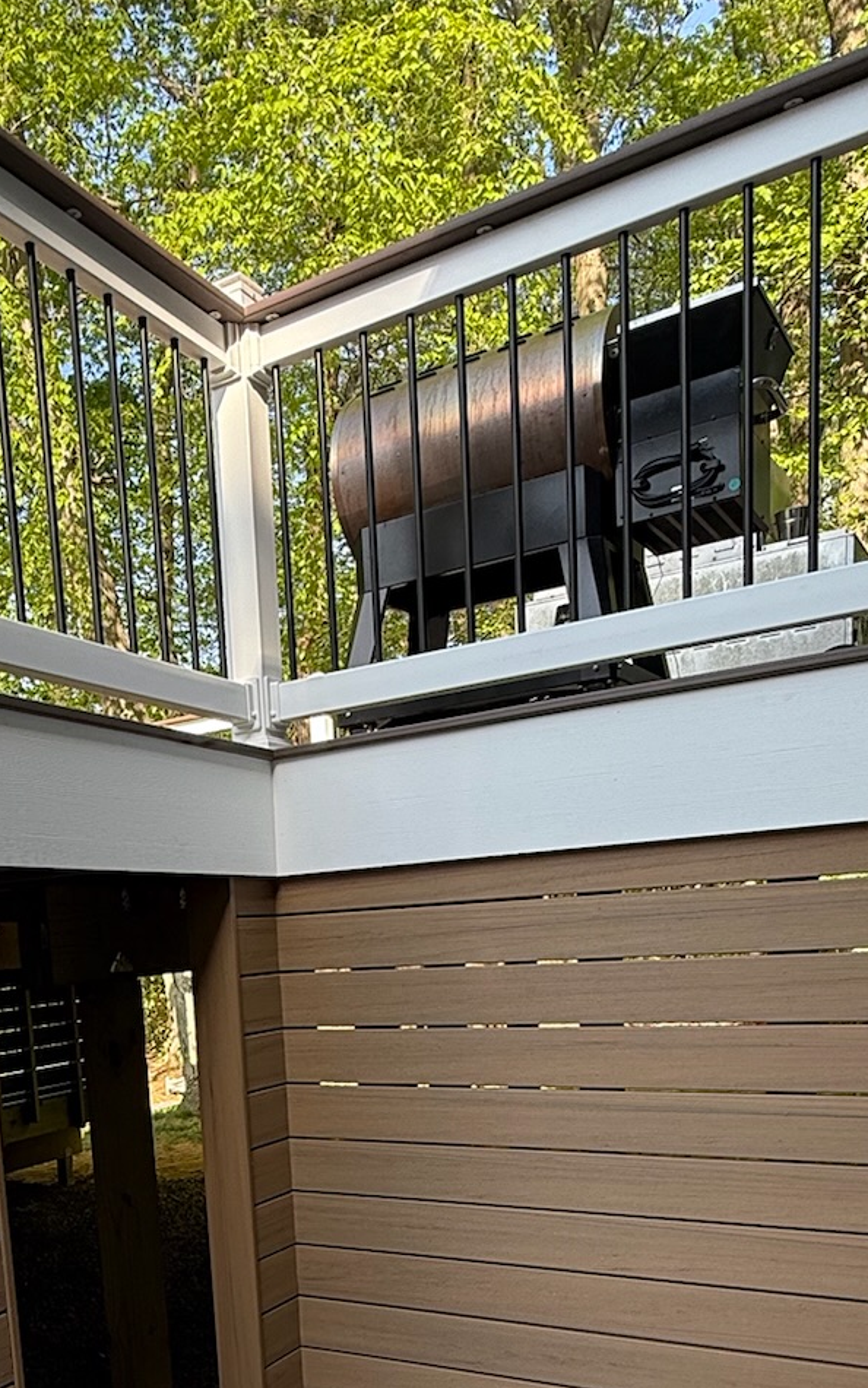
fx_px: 1211
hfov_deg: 38.7
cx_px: 250
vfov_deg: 54.9
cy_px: 1137
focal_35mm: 32
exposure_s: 1/293
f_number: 2.2
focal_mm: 2.22
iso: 50
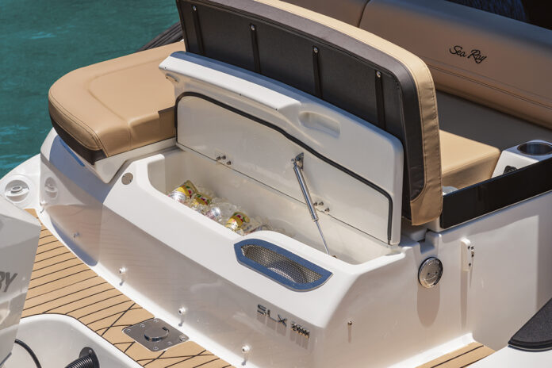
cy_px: 184
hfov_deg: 21.2
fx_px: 1472
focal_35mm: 96
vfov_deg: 14.3
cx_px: 276
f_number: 9
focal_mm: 96
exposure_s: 1/250
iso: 100
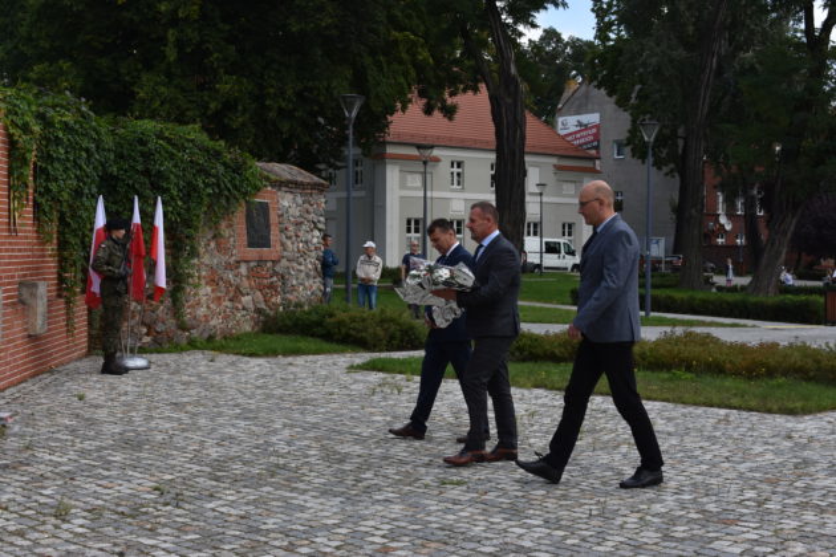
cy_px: 278
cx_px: 418
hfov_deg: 37.9
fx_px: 1219
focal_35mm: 52
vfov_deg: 25.8
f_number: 8
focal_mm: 35
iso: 280
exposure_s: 1/500
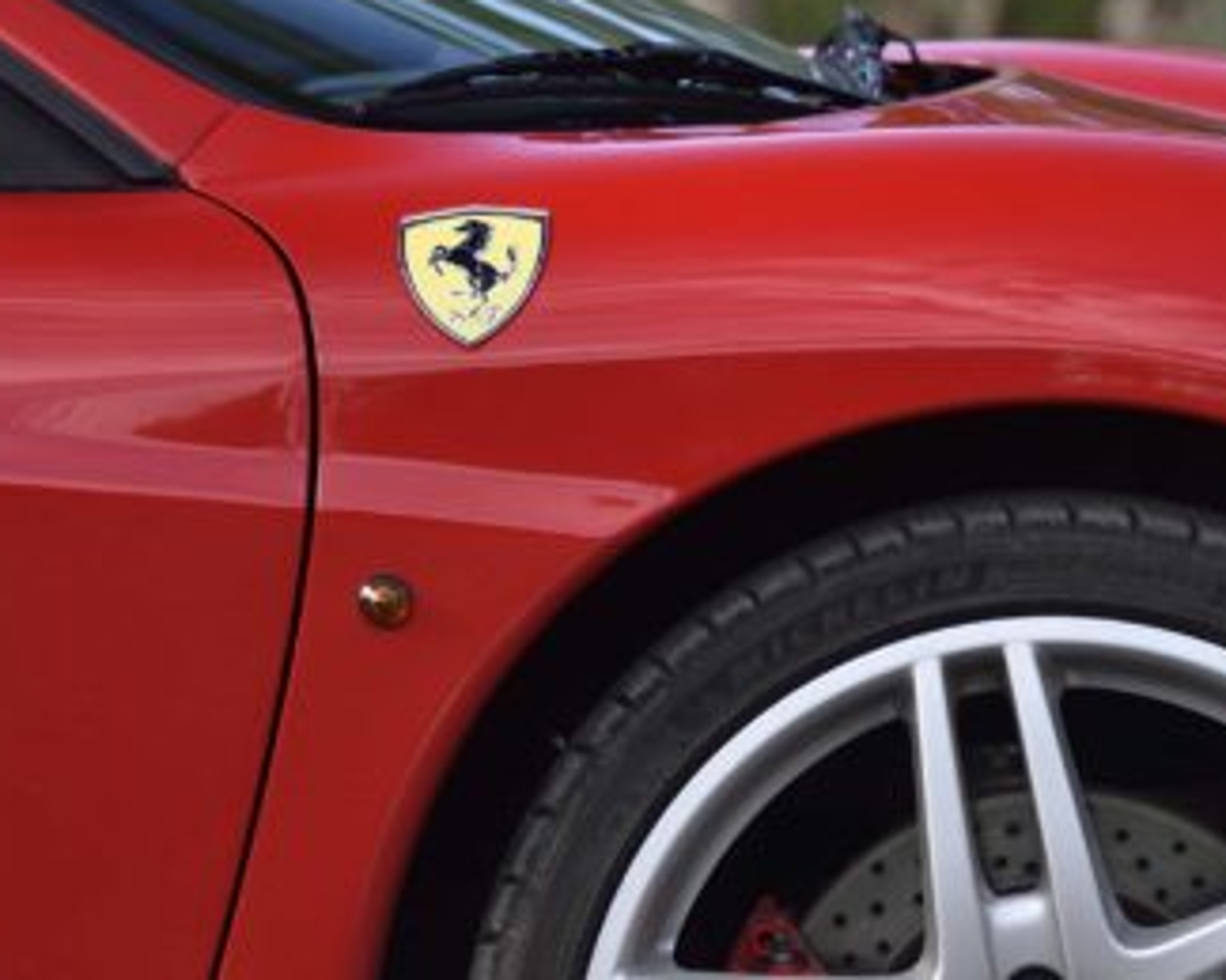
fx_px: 16686
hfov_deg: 4.2
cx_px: 1585
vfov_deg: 3.4
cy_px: 882
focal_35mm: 460
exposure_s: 1/200
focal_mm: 155
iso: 400
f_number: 5.6
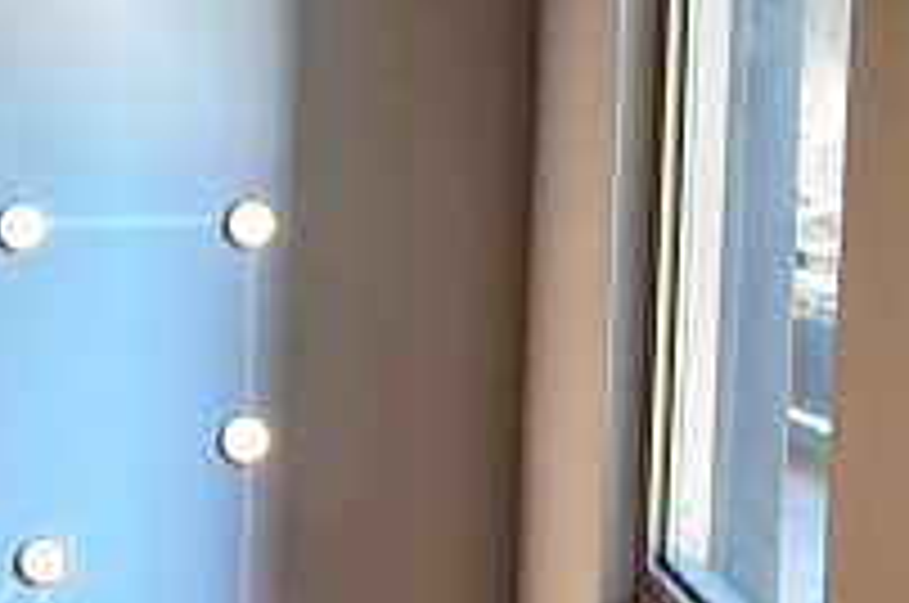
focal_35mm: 156
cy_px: 104
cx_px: -562
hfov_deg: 12.4
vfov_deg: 8.7
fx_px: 3933
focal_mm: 28
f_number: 4
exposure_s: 1/60
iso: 450
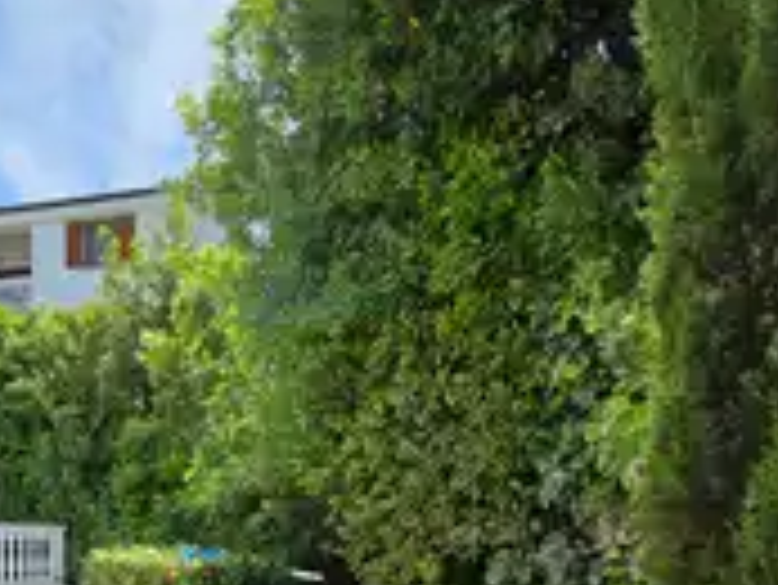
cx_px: 220
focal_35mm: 27
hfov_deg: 62.5
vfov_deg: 44.1
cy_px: 580
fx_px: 607
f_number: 2.2
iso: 50
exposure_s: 1/1614
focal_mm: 2.2
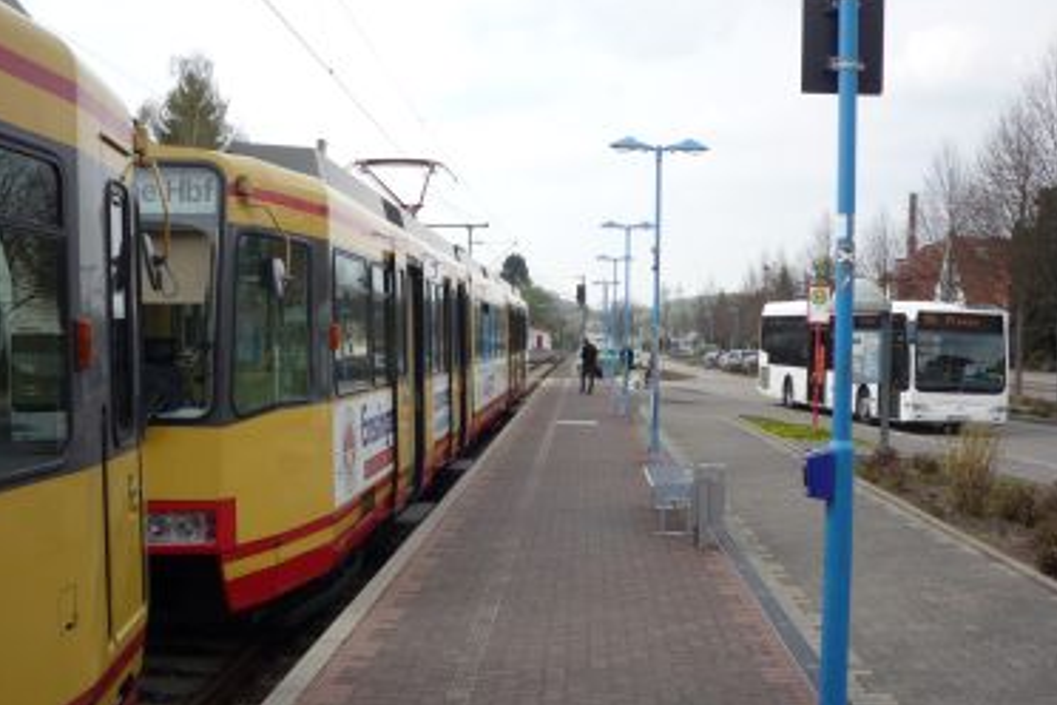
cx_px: 534
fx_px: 1262
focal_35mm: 43
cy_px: 361
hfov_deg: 45.4
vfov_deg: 31.2
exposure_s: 1/400
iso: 100
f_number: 4.5
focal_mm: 5.2
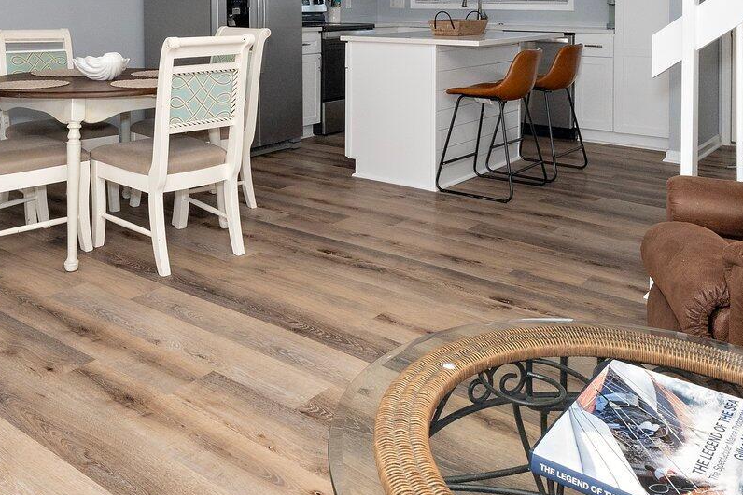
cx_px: 256
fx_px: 743
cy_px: 23
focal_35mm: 36
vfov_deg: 34.2
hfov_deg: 52.2
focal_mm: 14
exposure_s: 1/60
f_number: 13
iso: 640
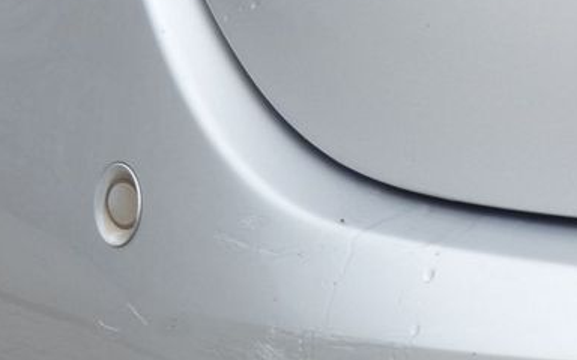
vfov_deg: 9.8
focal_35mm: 130
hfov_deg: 16.0
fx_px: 2044
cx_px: 370
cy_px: 530
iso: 80
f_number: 5.6
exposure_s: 1/125
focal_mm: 8.2
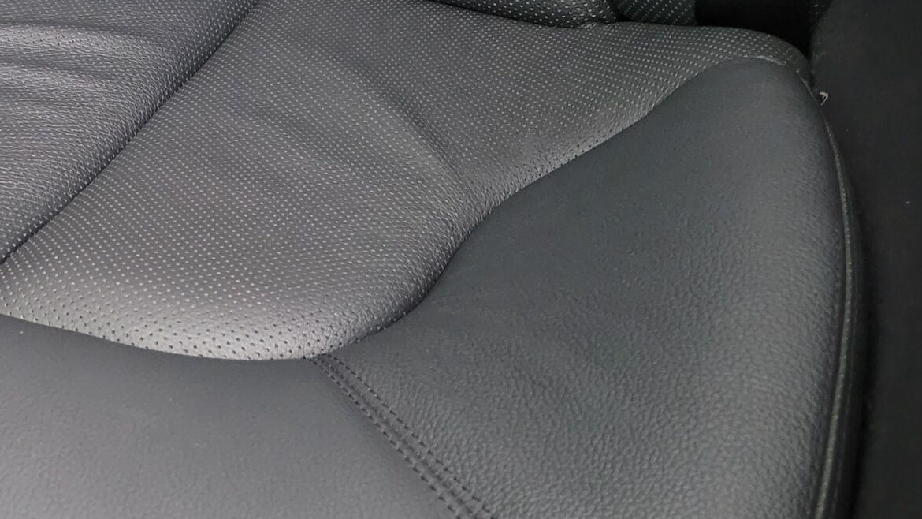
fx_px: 1516
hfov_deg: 31.8
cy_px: 323
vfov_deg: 19.4
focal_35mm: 62
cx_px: 50
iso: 800
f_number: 1.8
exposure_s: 1/24
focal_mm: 5.4
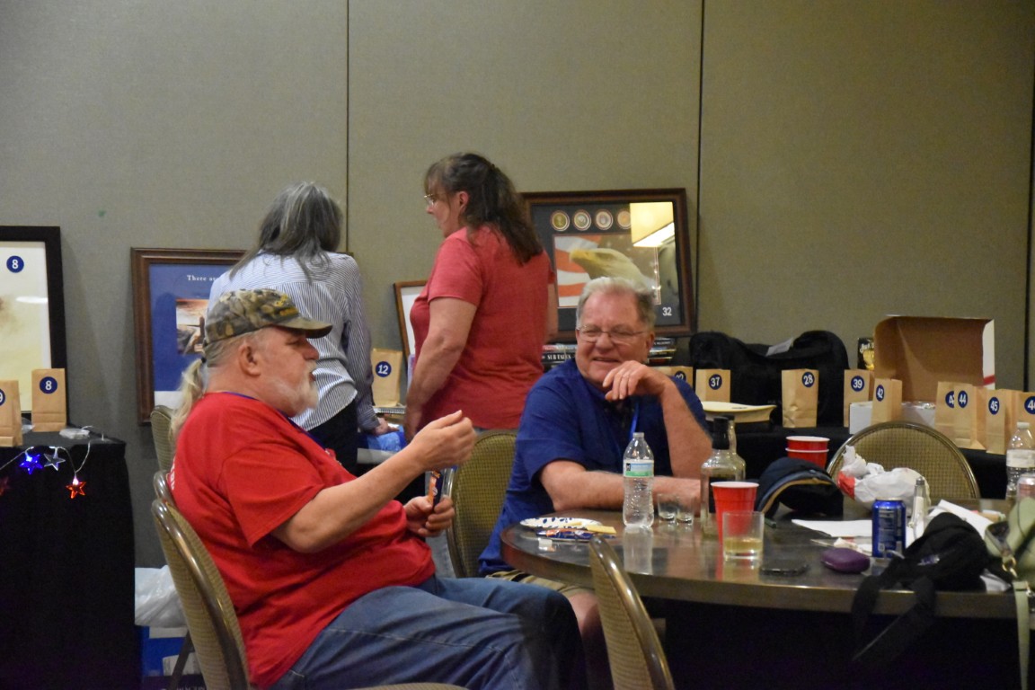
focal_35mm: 112
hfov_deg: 18.2
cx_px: 518
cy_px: 345
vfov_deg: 12.2
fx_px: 3234
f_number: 5.3
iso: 12800
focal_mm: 75
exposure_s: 1/60
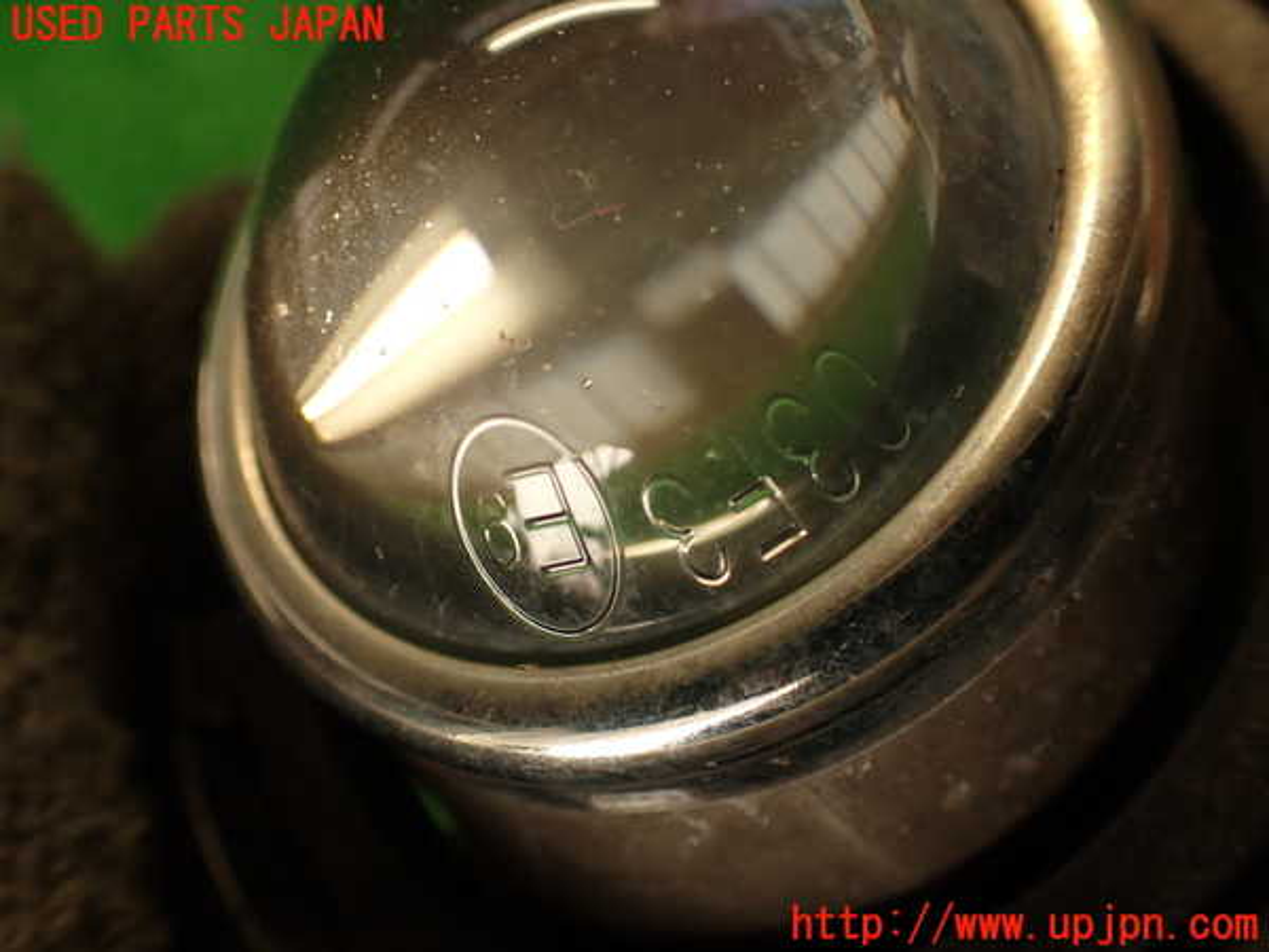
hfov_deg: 56.8
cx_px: 634
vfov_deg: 44.2
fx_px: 1173
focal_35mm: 32
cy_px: 476
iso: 125
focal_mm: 5.79
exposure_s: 1/60
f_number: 2.4
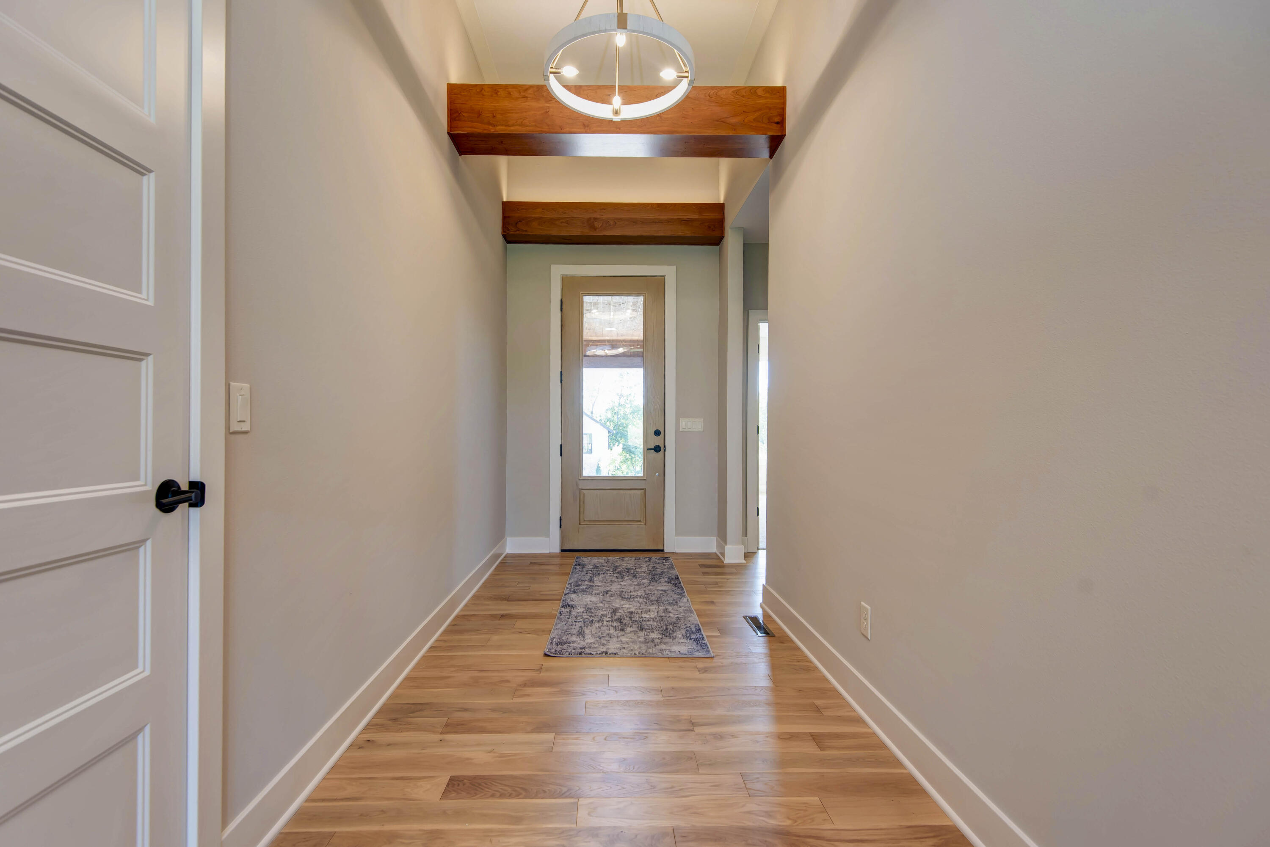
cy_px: 424
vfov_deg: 73.8
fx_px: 565
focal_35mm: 16
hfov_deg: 96.7
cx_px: 635
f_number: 6.3
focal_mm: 16
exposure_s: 1/15
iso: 200
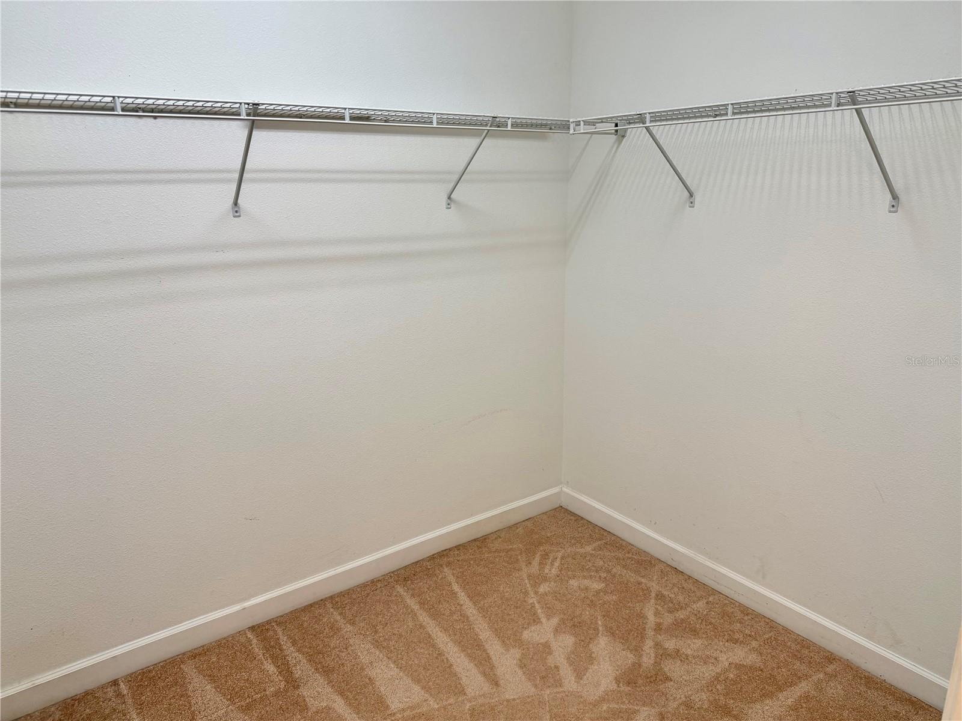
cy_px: 360
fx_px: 667
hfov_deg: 71.6
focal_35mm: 24
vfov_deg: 56.8
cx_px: 481
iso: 125
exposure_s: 1/120
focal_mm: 6.76
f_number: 1.78
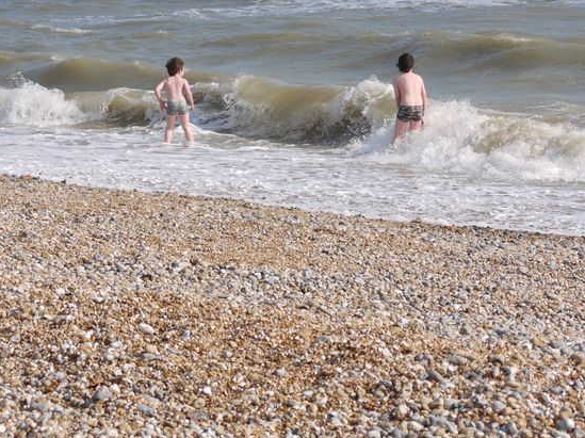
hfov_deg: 11.8
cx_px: 322
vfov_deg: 8.8
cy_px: 127
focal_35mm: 168
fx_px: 2837
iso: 100
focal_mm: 45
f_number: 7.1
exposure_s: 1/400
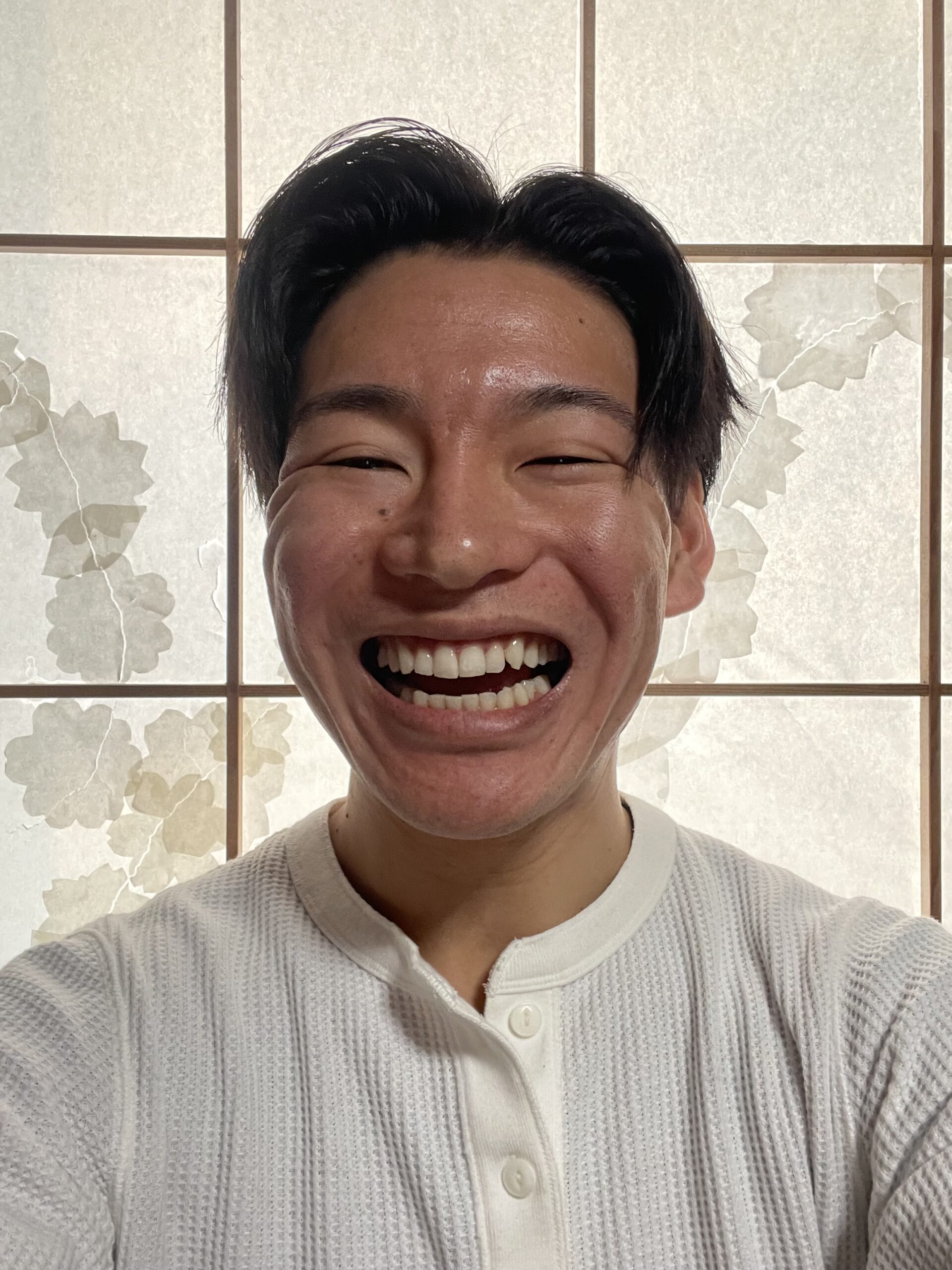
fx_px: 1100
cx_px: 476
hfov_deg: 46.8
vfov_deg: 60.0
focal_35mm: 30
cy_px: 635
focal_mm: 2.71
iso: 320
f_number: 2.2
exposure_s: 1/40
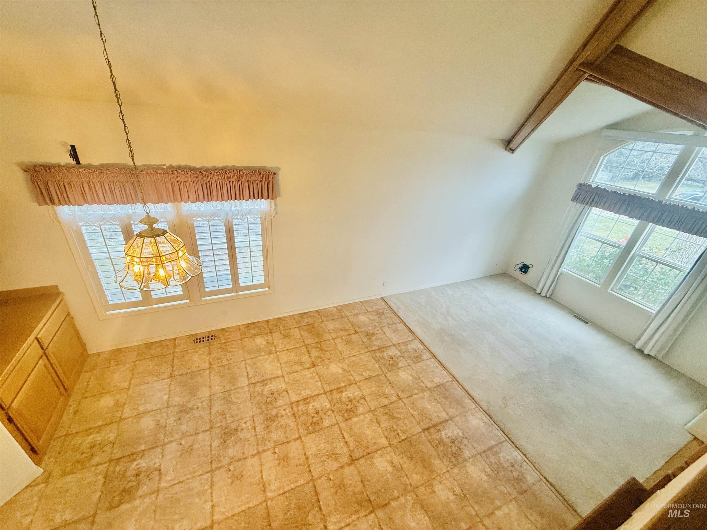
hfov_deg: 102.1
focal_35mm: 14
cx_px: 354
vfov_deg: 85.7
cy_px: 265
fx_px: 286
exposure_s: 1/120
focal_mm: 2.22
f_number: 2.2
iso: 320
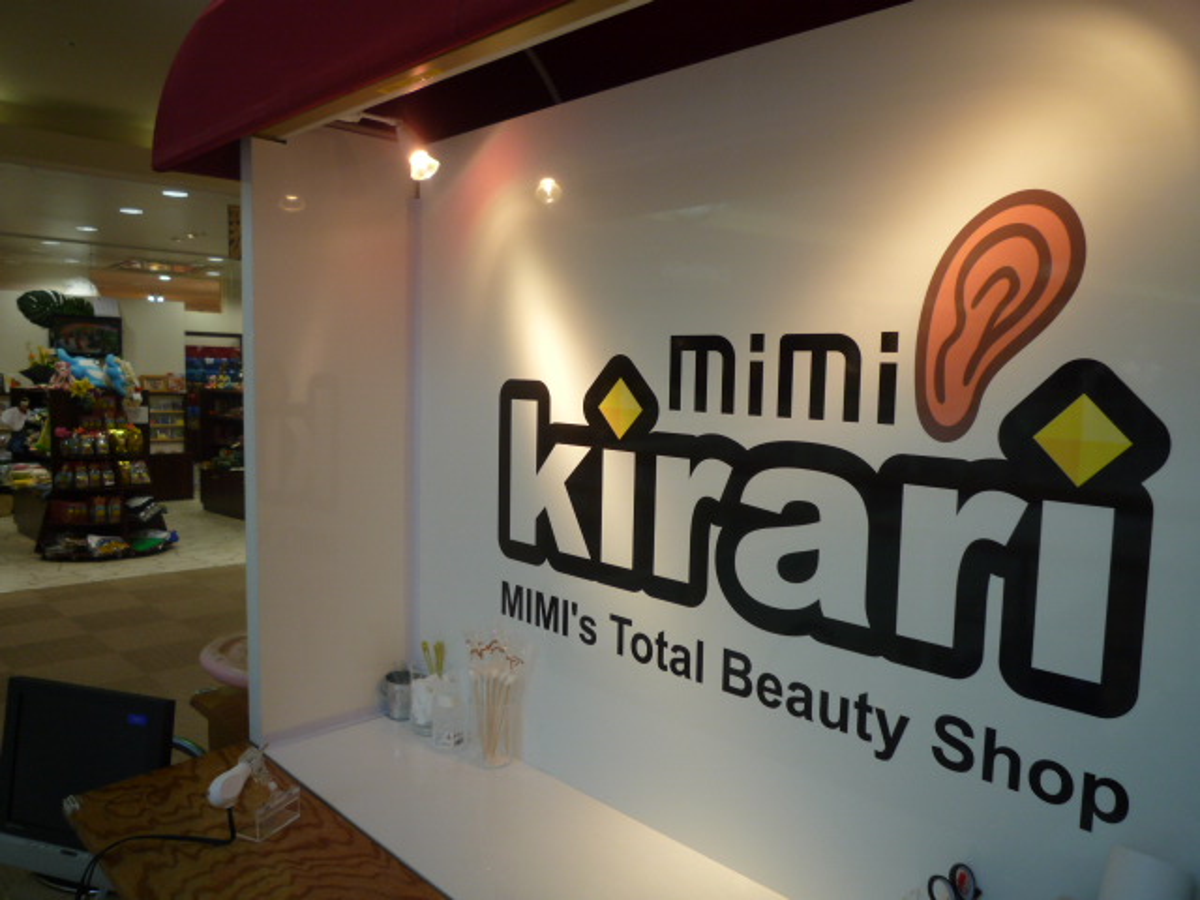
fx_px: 867
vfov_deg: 54.9
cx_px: 600
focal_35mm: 25
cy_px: 450
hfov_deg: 69.4
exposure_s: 1/80
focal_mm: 4.4
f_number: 2.8
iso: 100
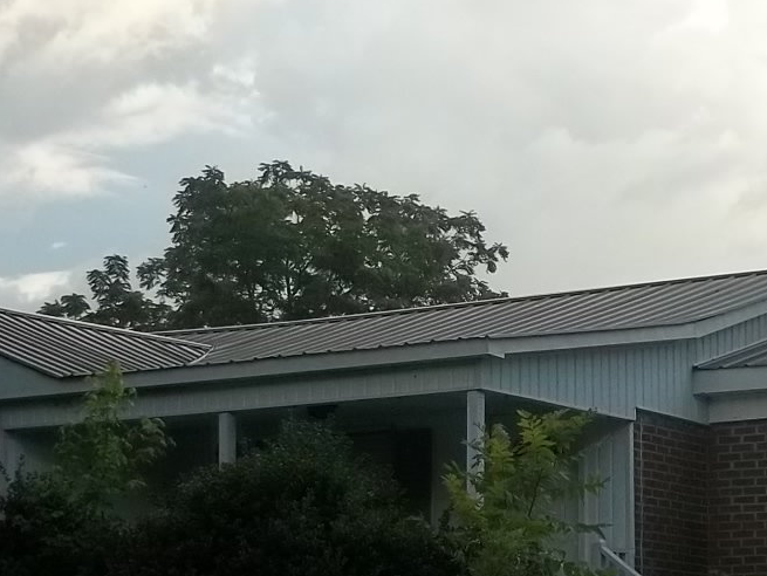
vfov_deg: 14.8
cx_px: 541
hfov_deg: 19.5
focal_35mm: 100
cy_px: 406
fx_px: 2217
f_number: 2.9
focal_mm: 5.7
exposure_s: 1/400
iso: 80
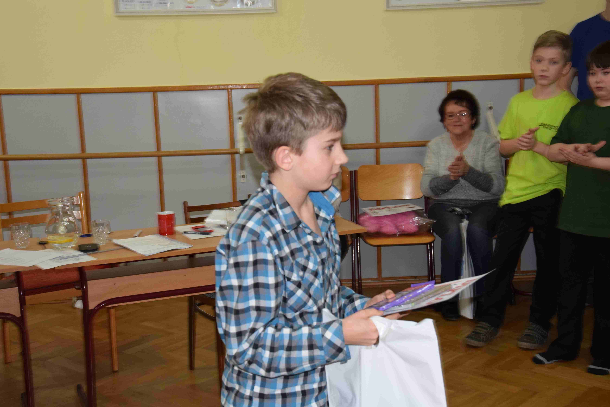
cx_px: 305
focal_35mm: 52
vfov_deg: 25.8
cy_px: 204
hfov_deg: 37.8
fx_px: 890
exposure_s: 1/60
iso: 1600
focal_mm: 35
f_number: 5.6
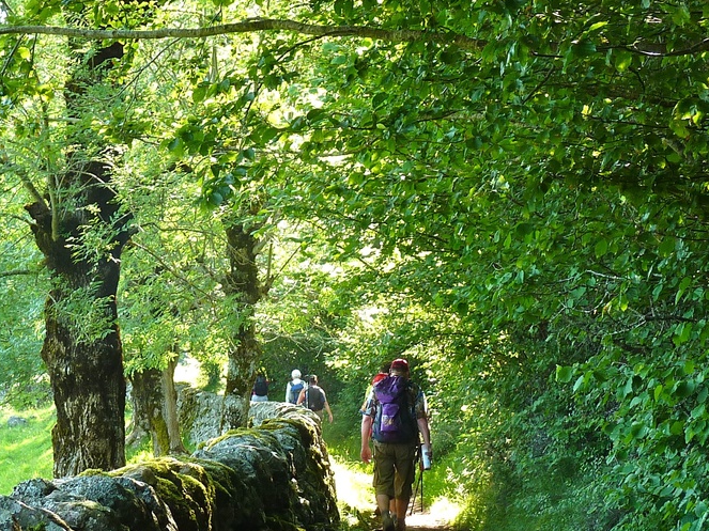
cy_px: 344
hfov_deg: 23.0
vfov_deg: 17.3
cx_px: 273
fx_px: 1741
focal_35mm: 85
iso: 80
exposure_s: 1/30
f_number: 3.7
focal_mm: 7.3
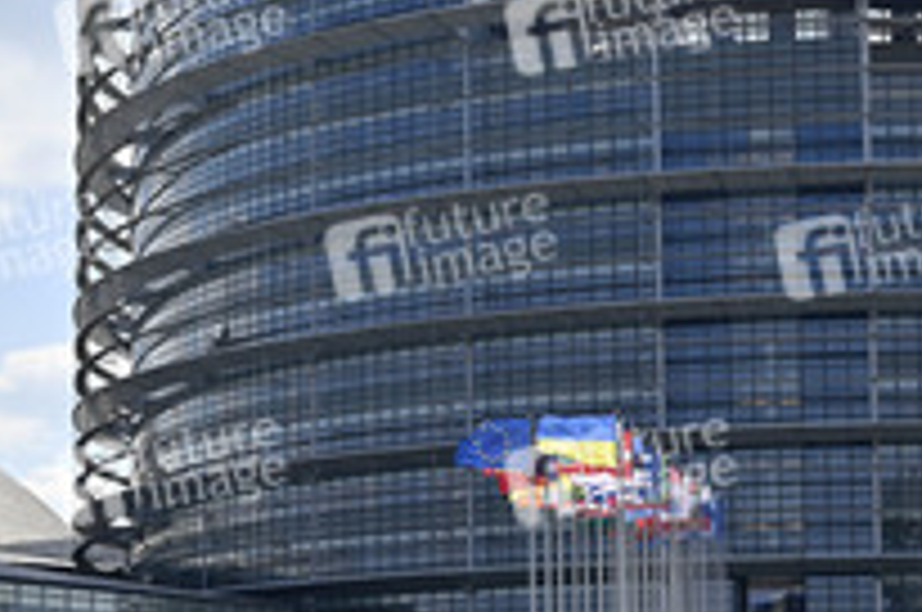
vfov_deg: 11.5
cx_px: 501
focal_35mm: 119
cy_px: 360
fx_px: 3043
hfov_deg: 17.2
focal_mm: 54
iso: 80
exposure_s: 1/1600
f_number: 4
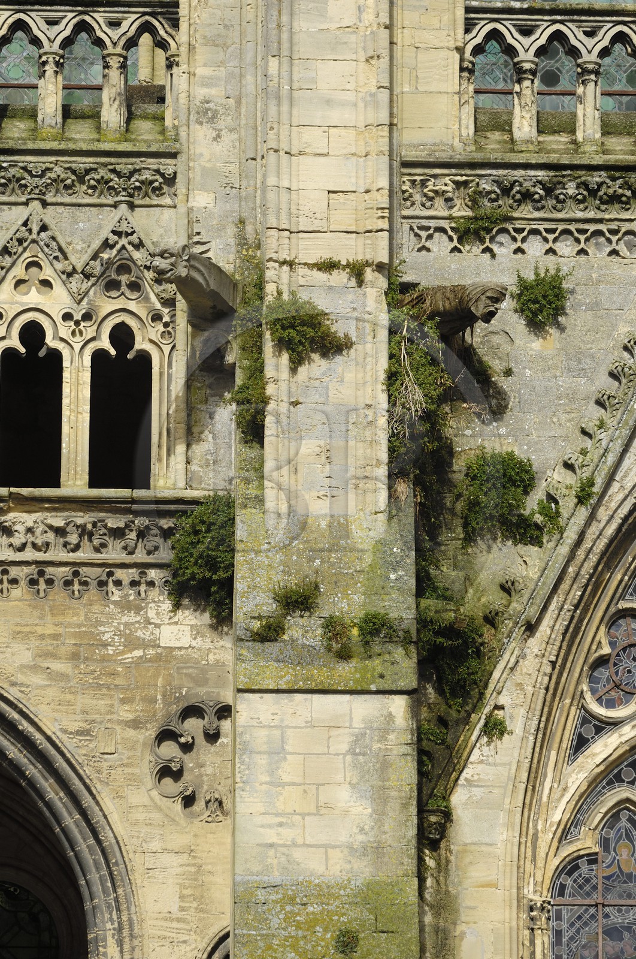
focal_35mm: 165
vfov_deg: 12.5
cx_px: 318
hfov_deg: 8.3
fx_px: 4385
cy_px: 480
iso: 100
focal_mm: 110
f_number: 7.1
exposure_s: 1/250
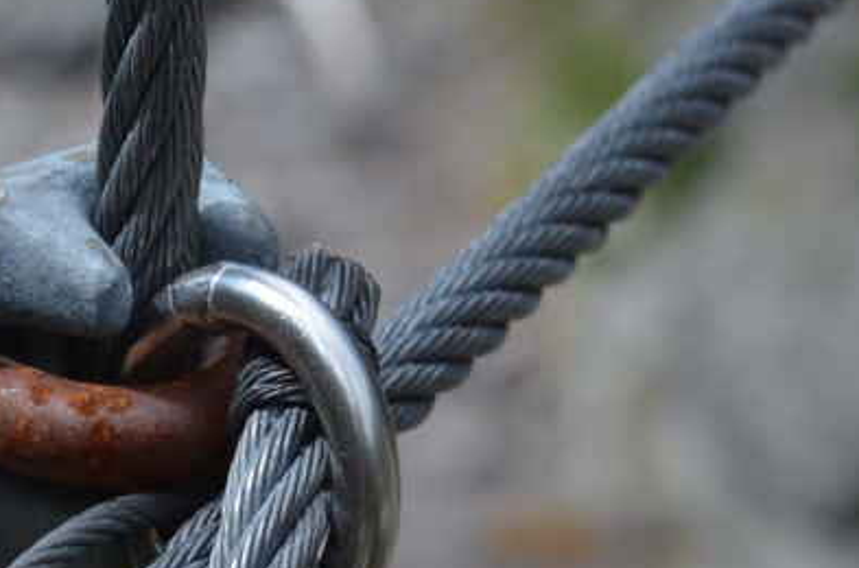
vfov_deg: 5.3
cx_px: 68
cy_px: 406
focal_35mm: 259
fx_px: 6155
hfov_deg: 8.0
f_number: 8
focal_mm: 55
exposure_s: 1/250
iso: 125
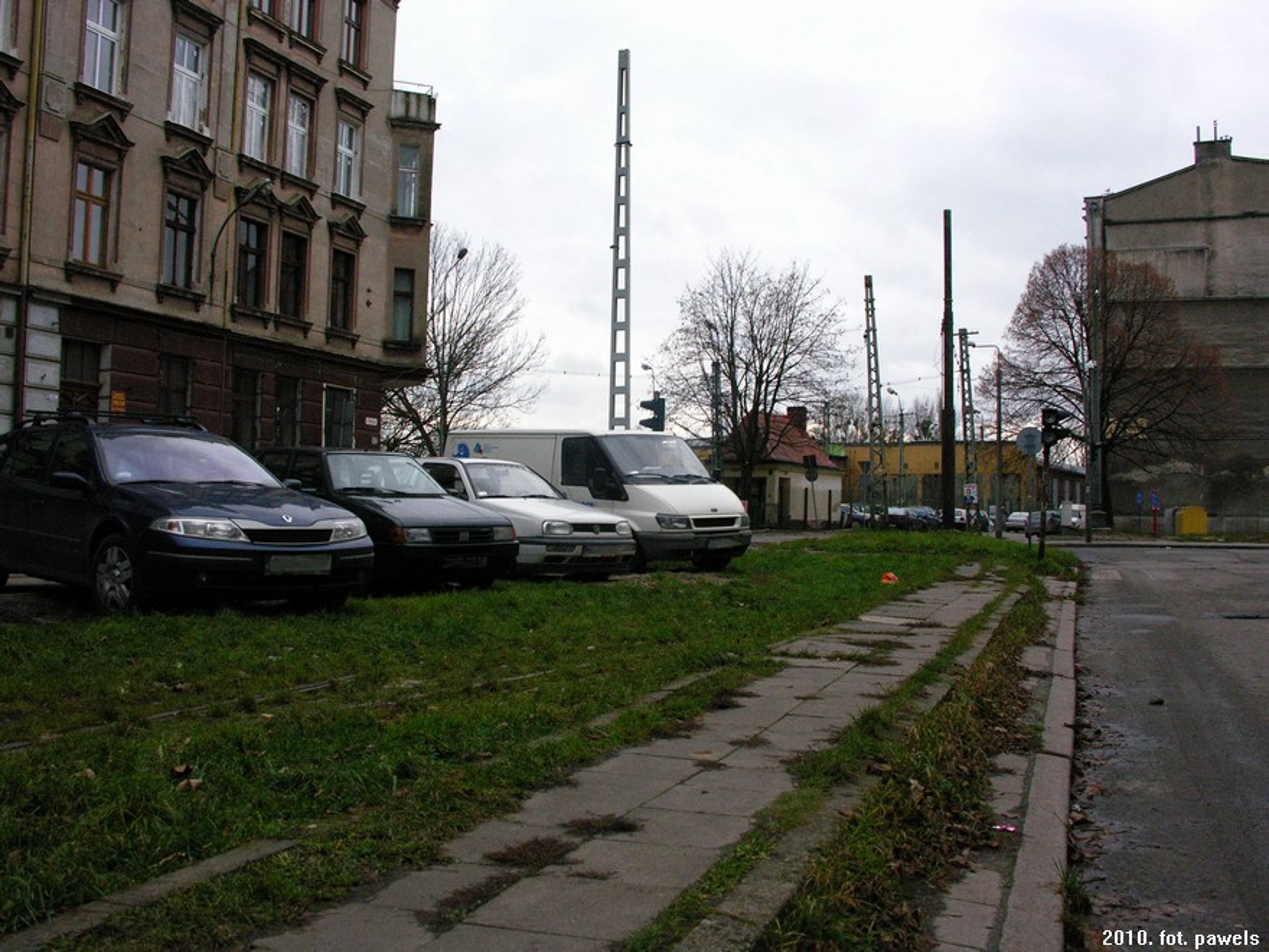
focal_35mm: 35
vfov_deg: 40.7
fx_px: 1283
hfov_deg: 52.6
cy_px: 476
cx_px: 634
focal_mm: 8.9
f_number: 5
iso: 400
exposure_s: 1/222
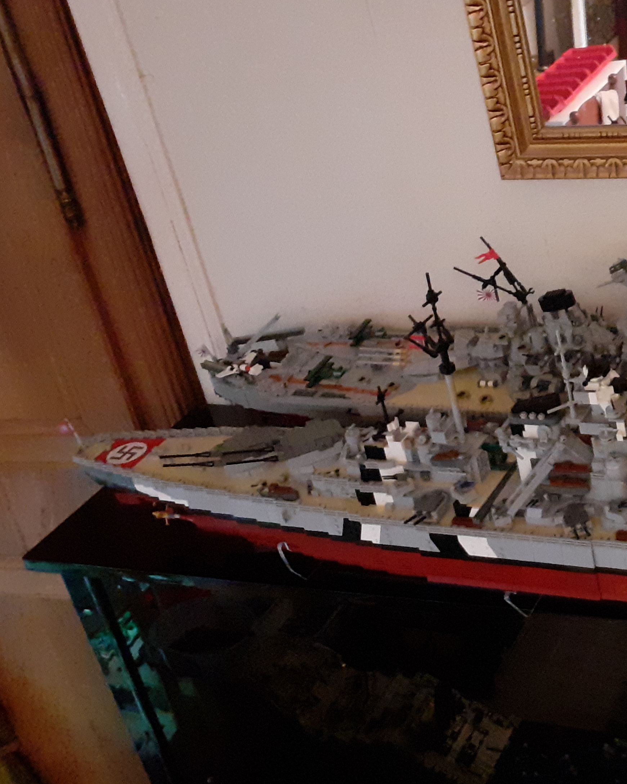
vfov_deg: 37.1
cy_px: 301
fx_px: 1160
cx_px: 691
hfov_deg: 27.6
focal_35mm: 50
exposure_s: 1/20
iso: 640
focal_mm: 3.6
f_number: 1.9
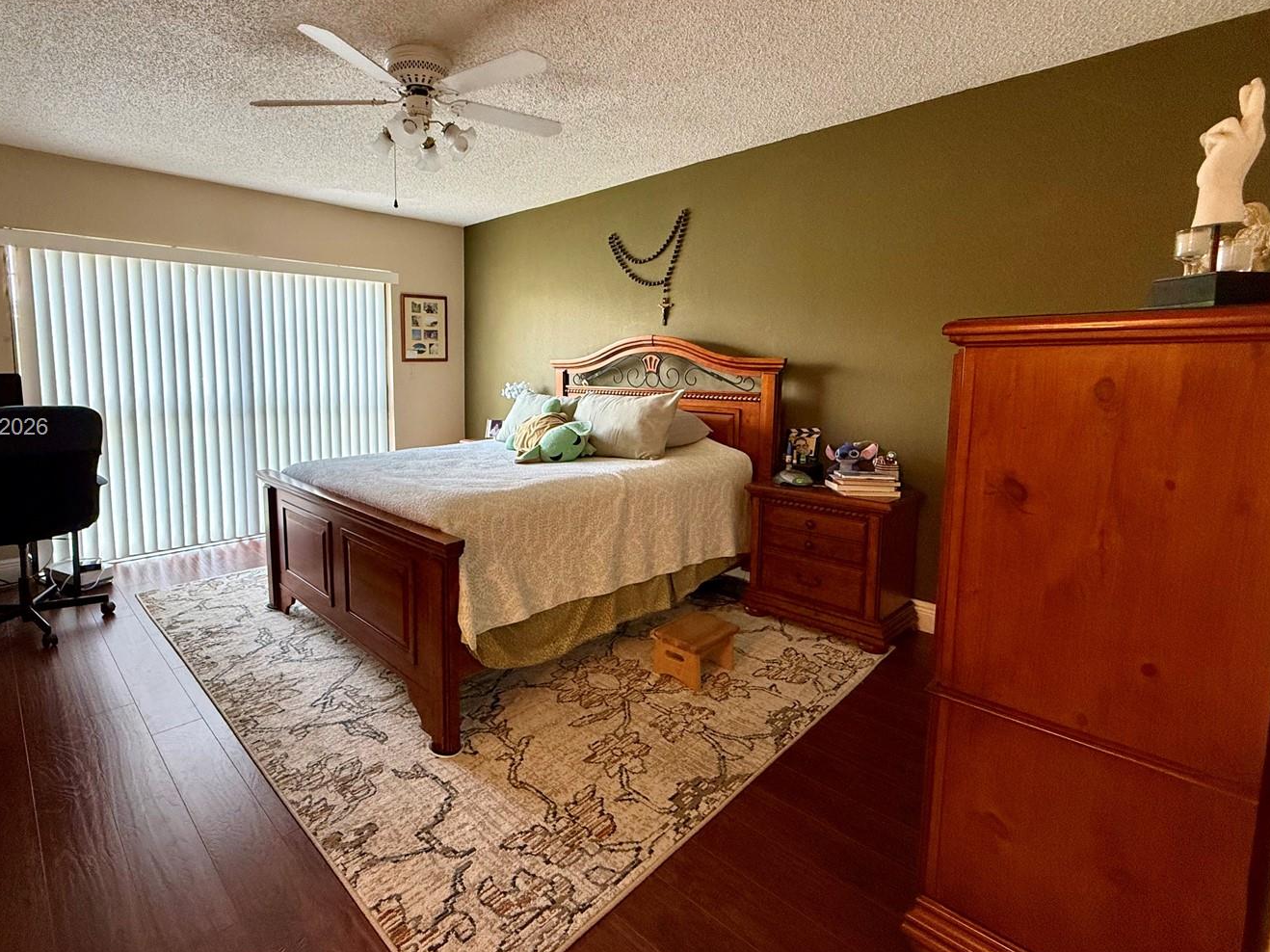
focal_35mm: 17
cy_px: 429
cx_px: 519
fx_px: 624
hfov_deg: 90.1
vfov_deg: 74.5
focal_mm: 2.22
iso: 250
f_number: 2.2
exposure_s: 1/120
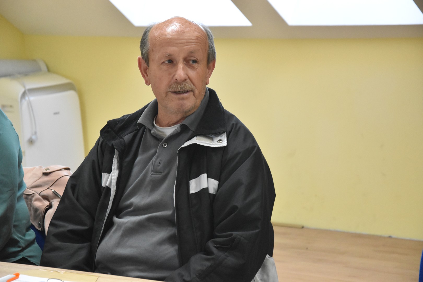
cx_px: 212
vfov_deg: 12.2
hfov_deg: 18.2
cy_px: 141
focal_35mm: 112
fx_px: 1322
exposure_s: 1/200
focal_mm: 75
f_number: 5.3
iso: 3200
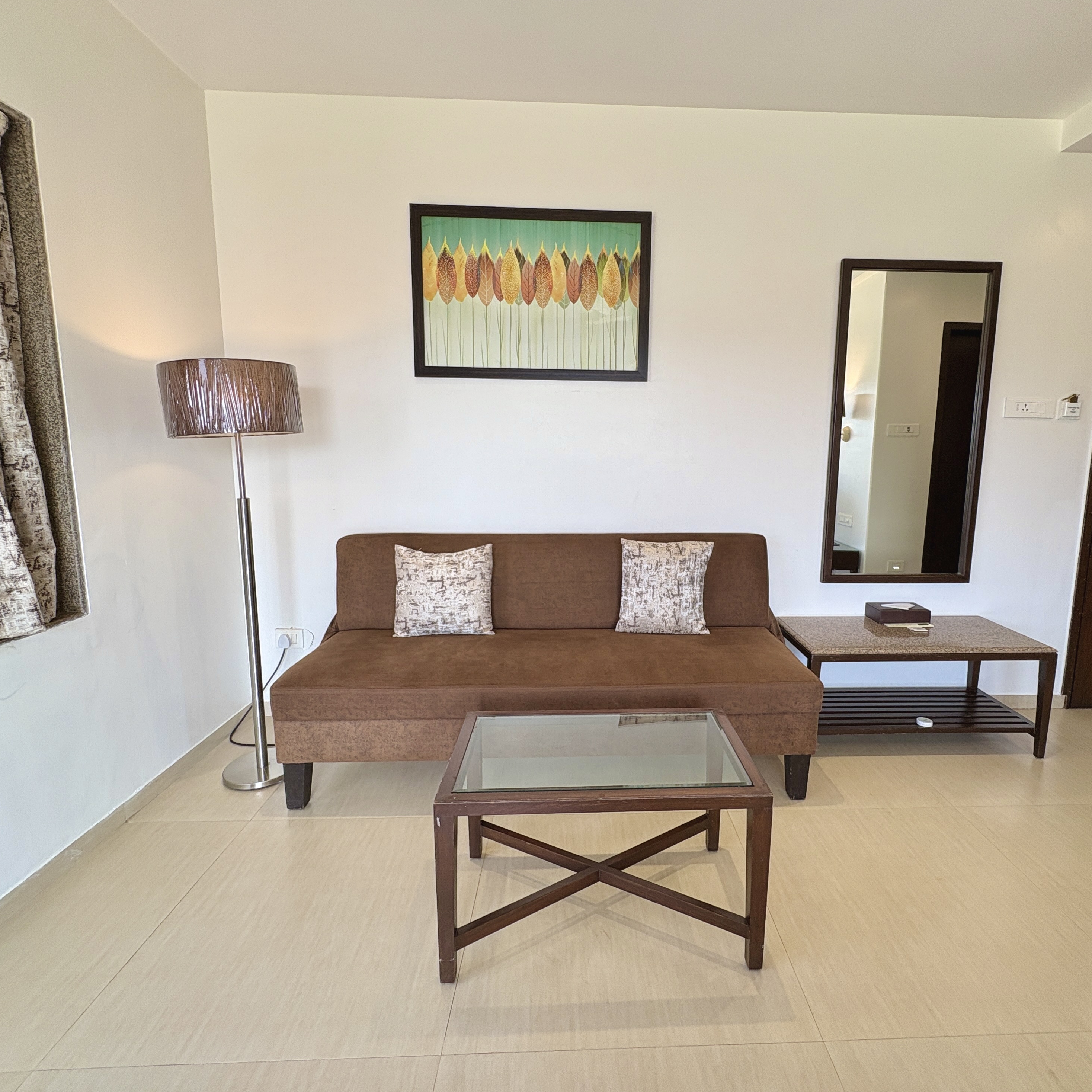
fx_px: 607
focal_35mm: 17
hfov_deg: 83.7
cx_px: 602
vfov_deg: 84.0
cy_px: 534
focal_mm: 2.22
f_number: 2.2
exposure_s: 1/100
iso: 40
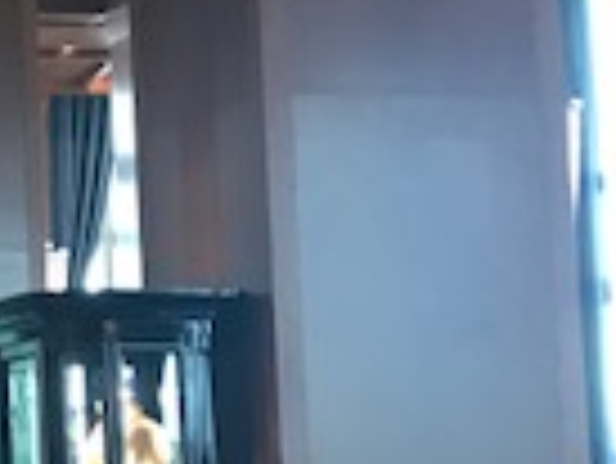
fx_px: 2333
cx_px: -742
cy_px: 221
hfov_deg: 12.6
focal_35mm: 131
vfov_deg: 11.3
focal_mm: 3.99
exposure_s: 1/17
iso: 50
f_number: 1.8
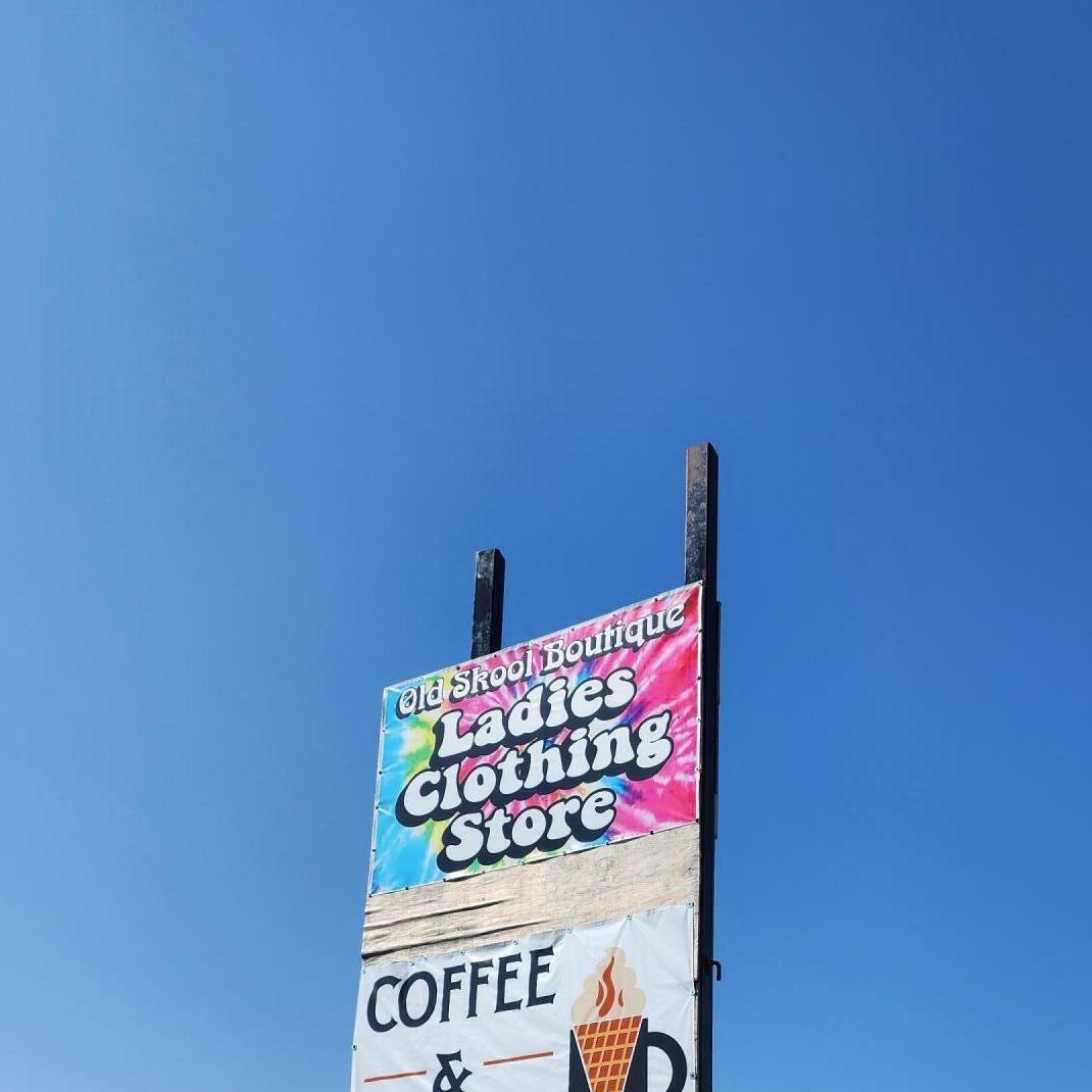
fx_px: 1356
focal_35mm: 38
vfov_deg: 40.3
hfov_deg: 43.8
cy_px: 996
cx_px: 600
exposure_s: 1/1546
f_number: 1.8
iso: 12
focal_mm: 6.4
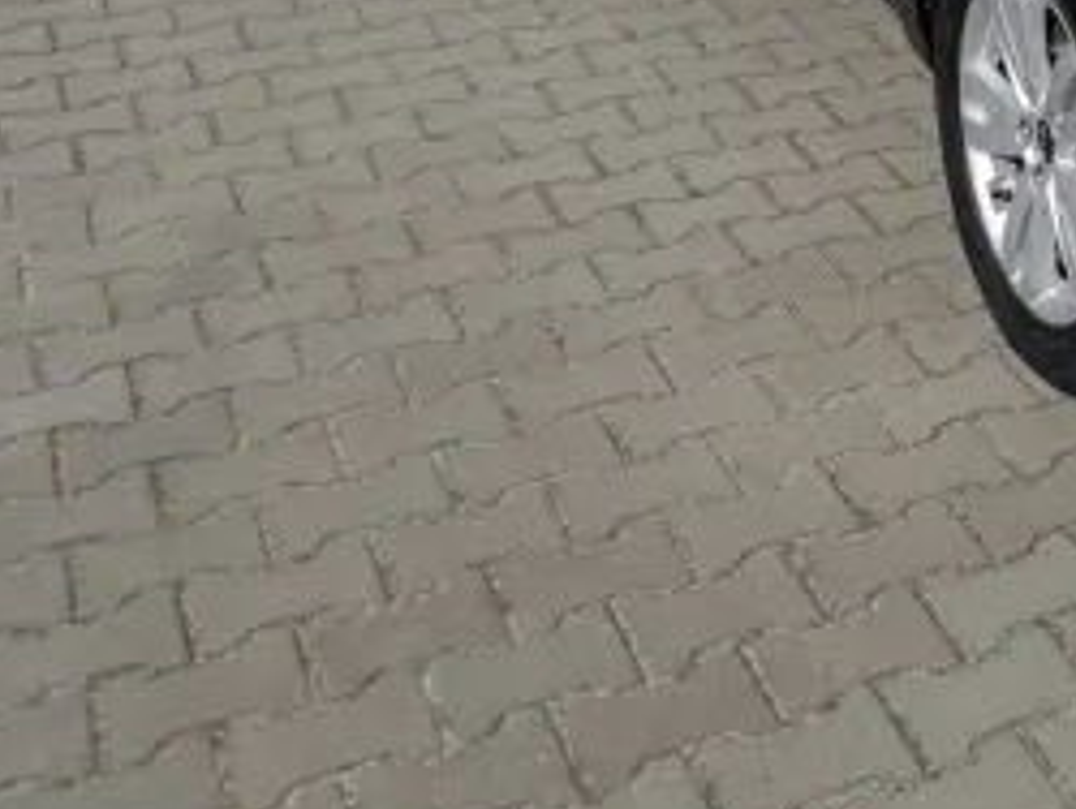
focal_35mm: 69
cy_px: -164
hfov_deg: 25.3
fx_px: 2147
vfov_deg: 20.0
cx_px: 1291
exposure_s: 1/7463
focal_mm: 5.56
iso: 50
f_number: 1.6
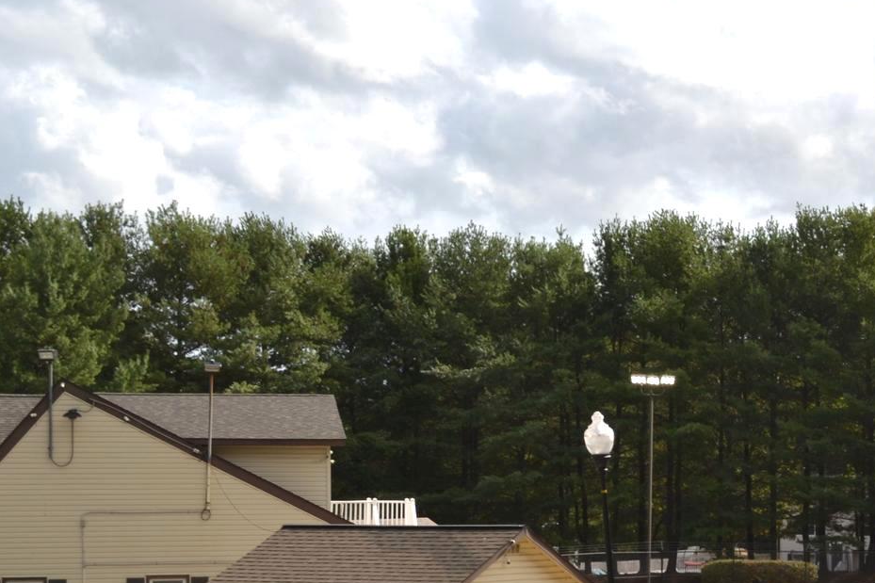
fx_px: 2090
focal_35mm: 86
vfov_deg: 15.8
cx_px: 918
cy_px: 485
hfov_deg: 22.5
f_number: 9
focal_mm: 26
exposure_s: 1/200
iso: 100
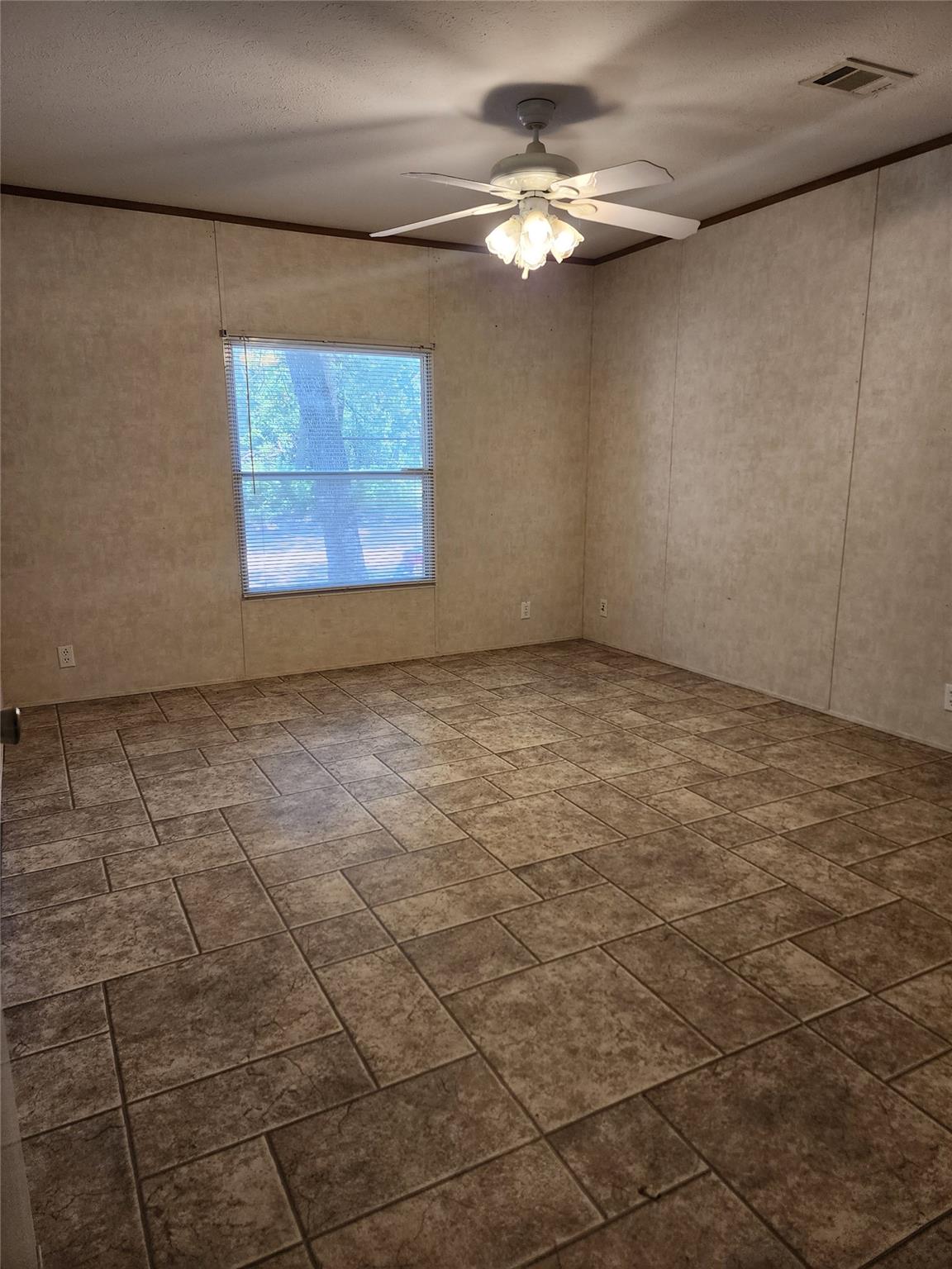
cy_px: 634
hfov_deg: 58.9
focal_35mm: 23
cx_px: 476
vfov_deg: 73.9
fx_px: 843
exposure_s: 1/120
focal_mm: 6.4
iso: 125
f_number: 1.8
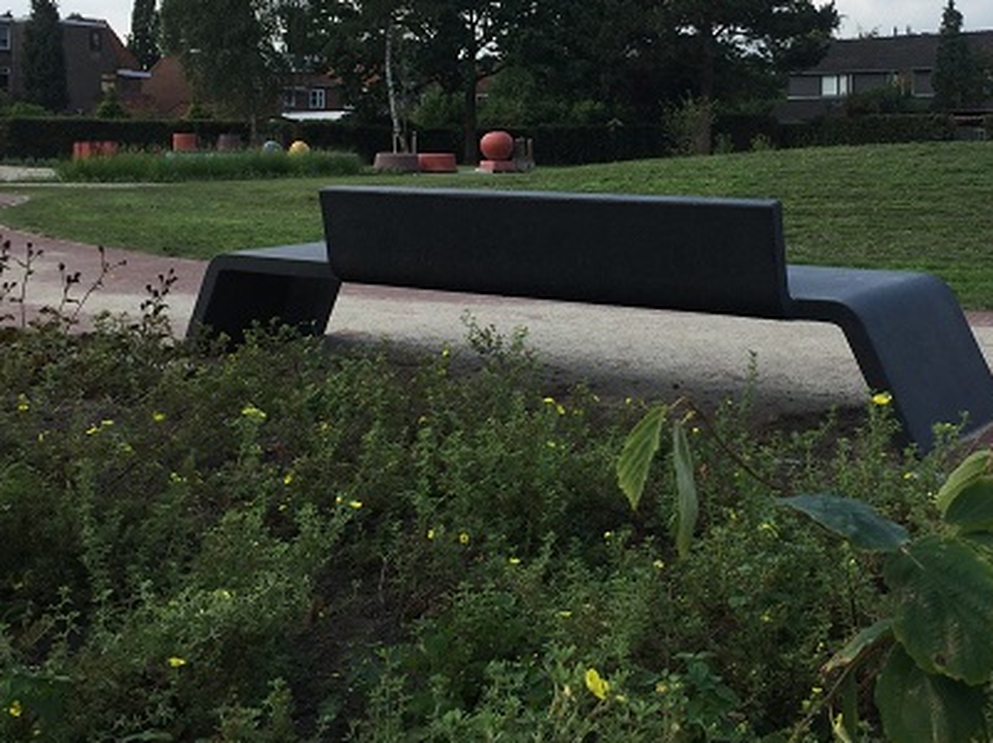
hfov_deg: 40.2
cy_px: 175
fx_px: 1347
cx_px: 624
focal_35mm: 47
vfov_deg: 30.3
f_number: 2.2
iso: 32
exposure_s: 1/1647
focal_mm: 4.15
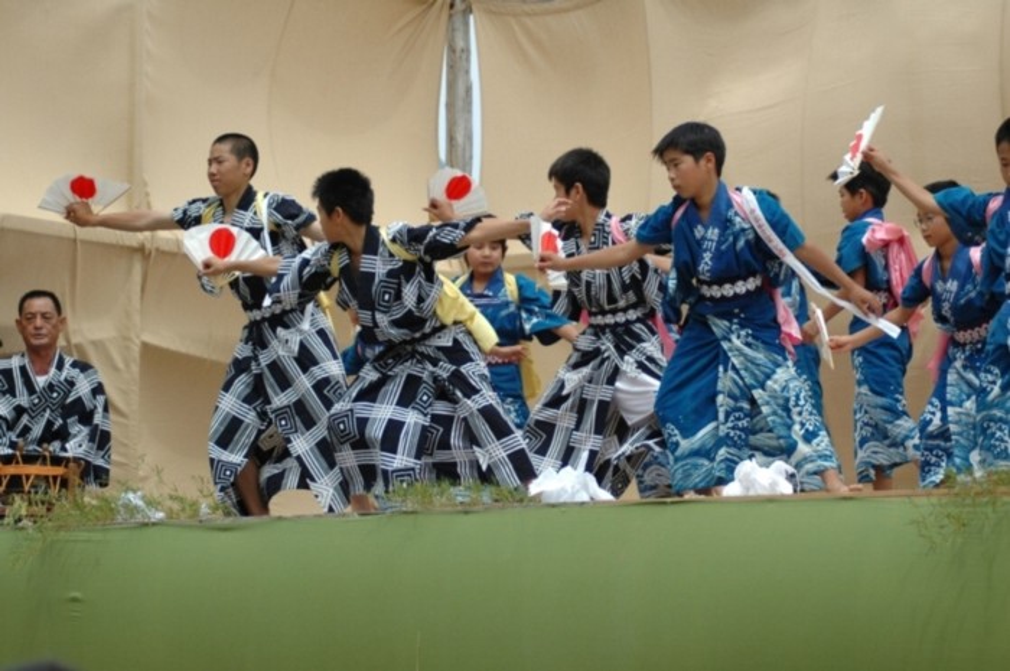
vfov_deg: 11.4
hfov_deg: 17.1
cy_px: 336
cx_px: 505
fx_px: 3363
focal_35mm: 120
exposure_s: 1/1250
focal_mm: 80
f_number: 4.2
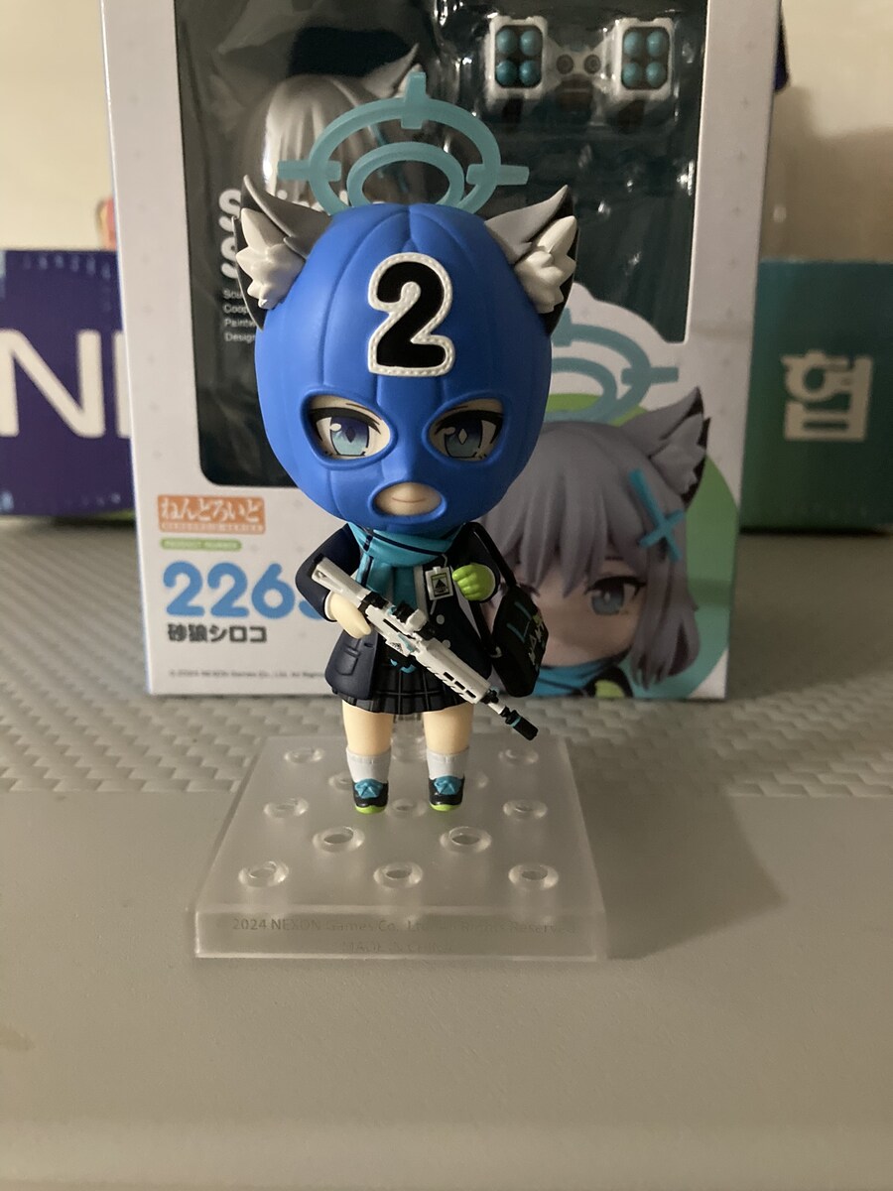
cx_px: 446
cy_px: 596
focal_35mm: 28
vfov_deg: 63.4
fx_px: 963
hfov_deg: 49.7
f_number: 1.8
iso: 640
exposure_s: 1/20
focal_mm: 3.99
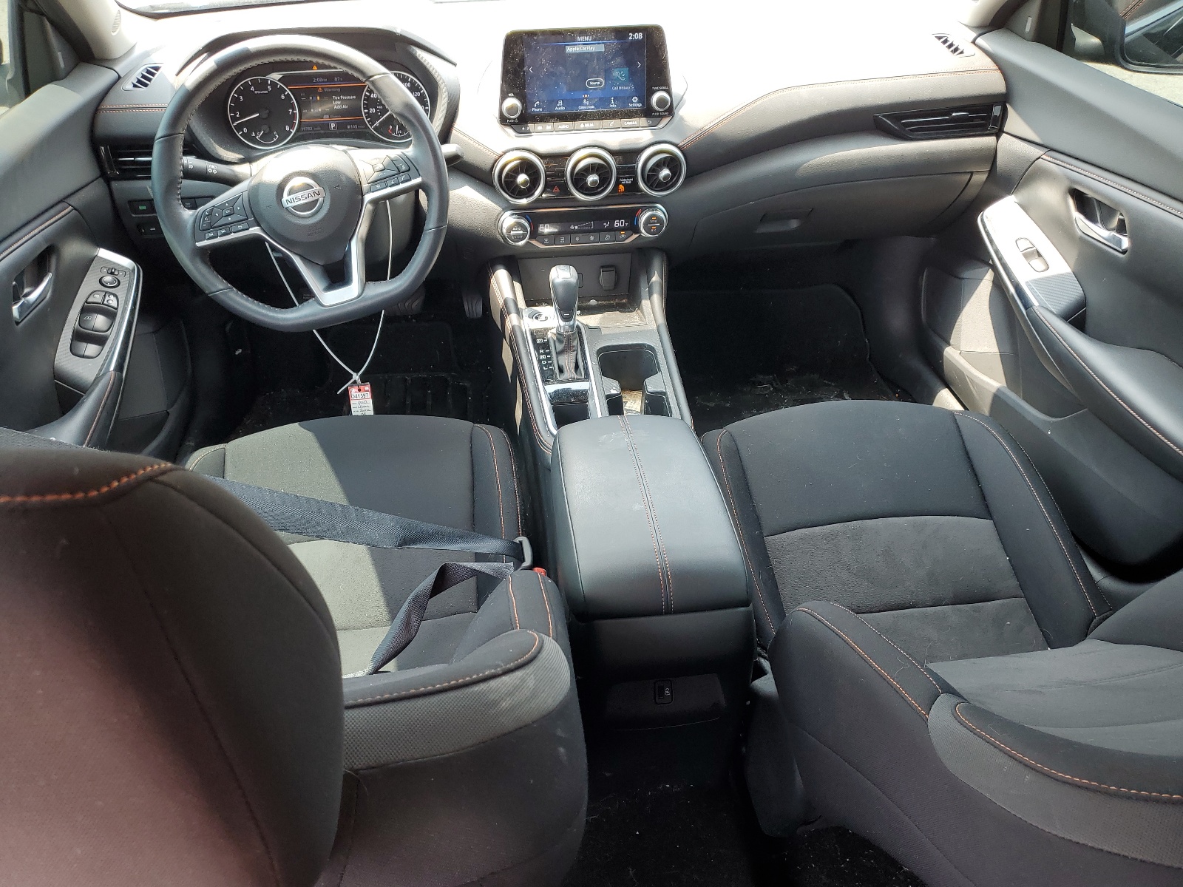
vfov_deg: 53.1
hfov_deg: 67.3
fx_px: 889
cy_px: 444
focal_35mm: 26
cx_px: 592
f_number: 1.5
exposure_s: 1/120
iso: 50
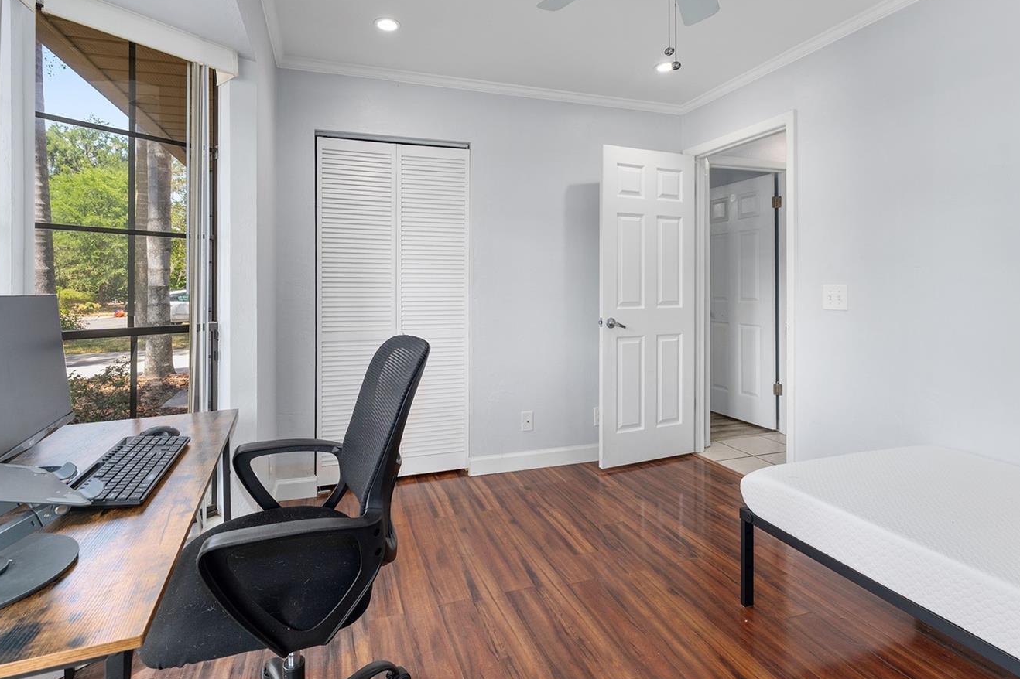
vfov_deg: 70.2
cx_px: 487
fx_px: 482
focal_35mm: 17
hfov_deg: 93.2
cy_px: 302
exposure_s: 1/20
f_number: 7.1
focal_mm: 14
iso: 400
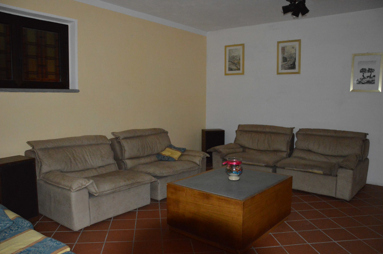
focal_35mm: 27
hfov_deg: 67.4
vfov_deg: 47.8
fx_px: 287
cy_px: 127
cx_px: 192
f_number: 3.5
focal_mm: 18
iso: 3200
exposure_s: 1/60
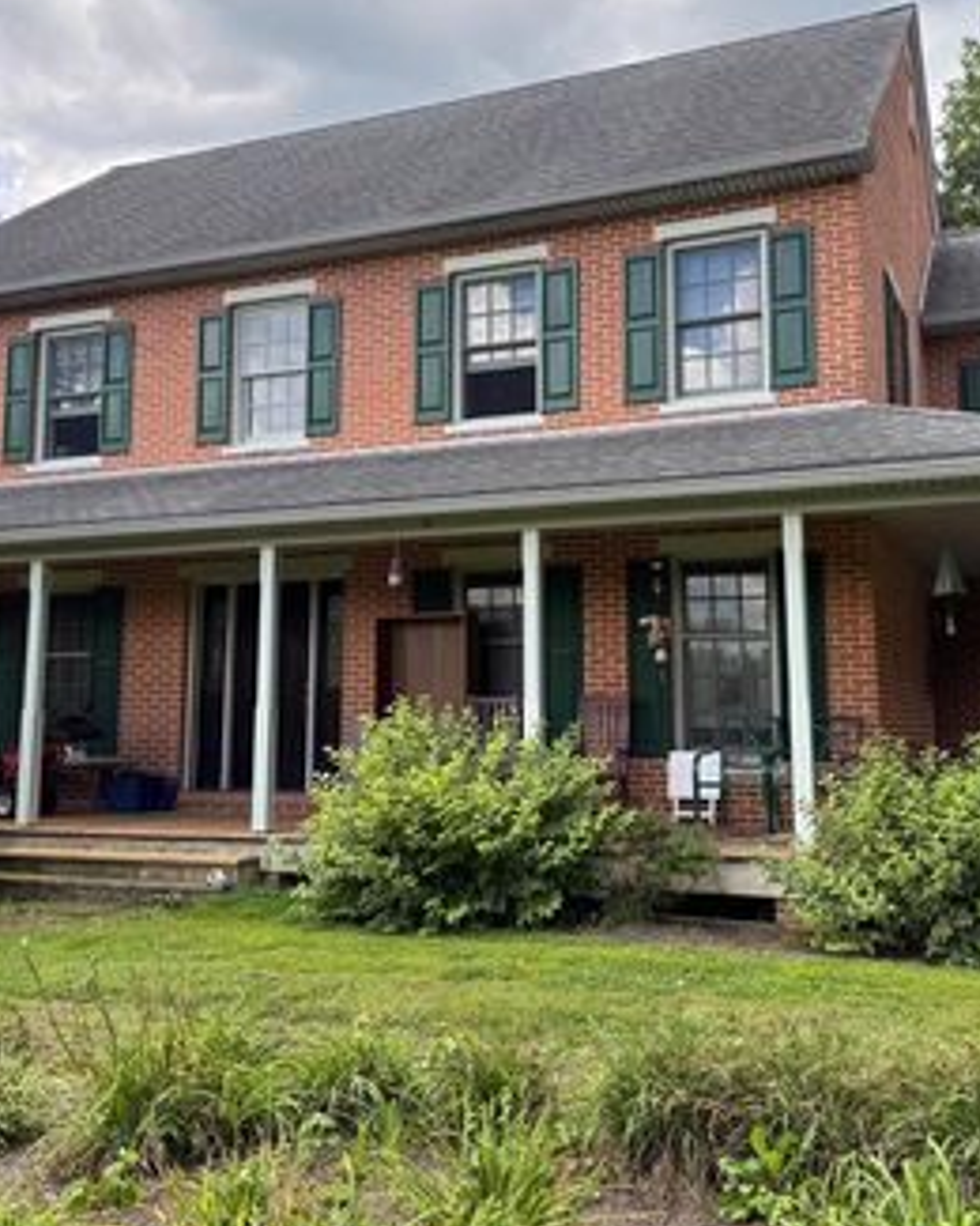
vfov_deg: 50.2
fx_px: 1305
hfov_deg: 41.1
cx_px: 516
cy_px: 541
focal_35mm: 36
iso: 80
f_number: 1.78
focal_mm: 6.76
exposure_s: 1/645
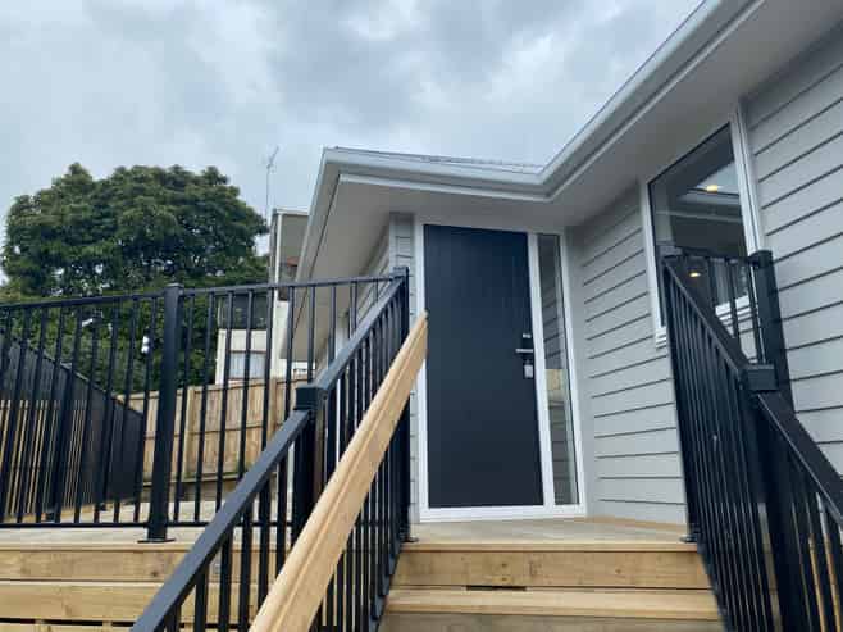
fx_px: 633
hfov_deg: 67.3
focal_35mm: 26
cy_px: 316
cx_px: 422
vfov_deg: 53.0
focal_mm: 4.25
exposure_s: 1/1543
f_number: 1.8
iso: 32
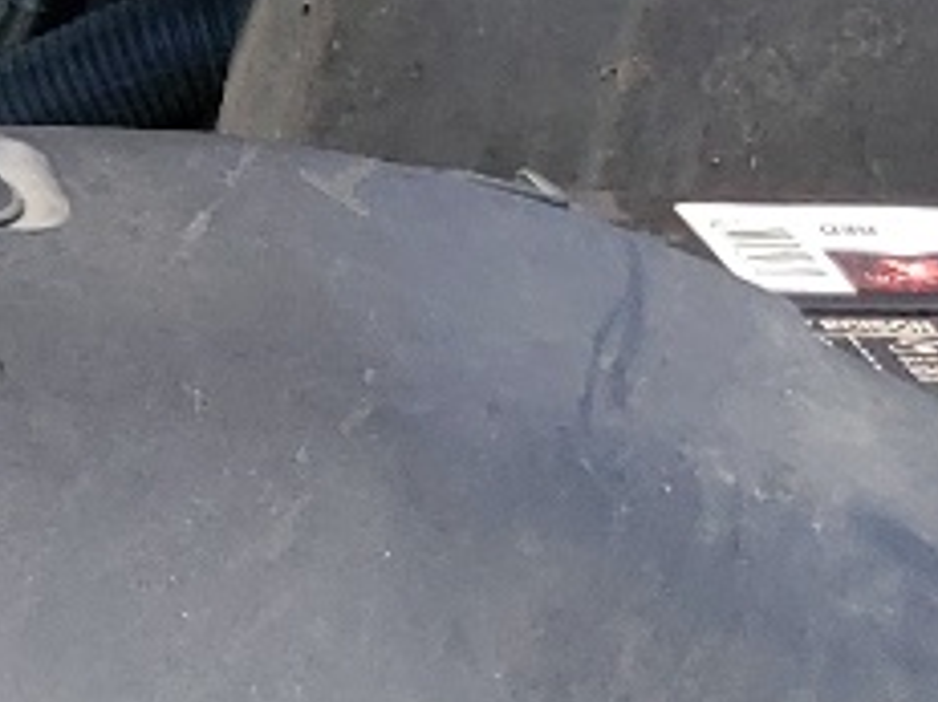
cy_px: -203
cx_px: -1726
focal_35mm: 180
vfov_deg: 8.1
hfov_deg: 9.2
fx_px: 4875
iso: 50
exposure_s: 1/1667
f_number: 1.5
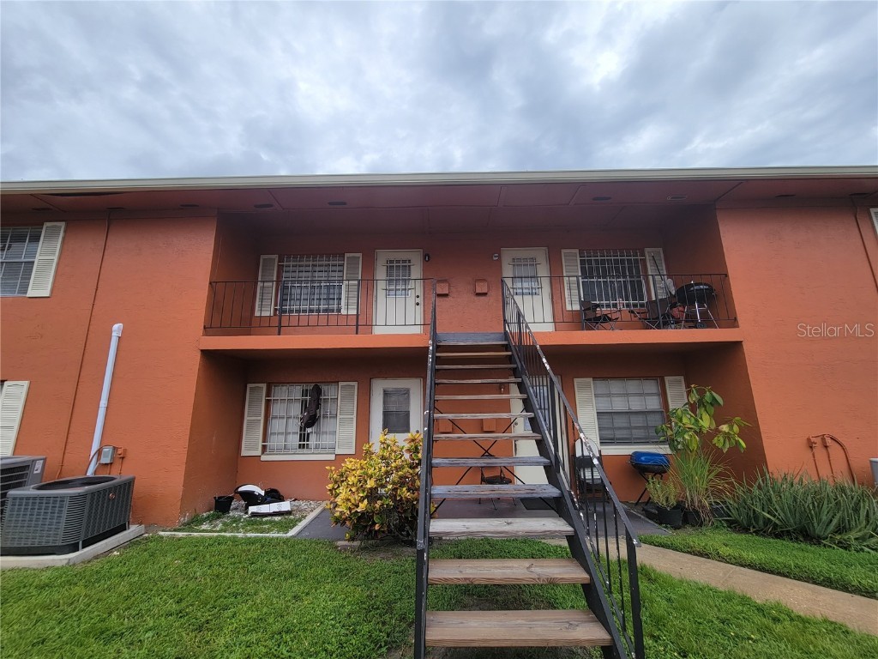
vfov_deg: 89.9
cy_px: 330
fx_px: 330
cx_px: 439
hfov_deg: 106.2
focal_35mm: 13
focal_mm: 2.2
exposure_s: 1/1576
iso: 50
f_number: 2.2
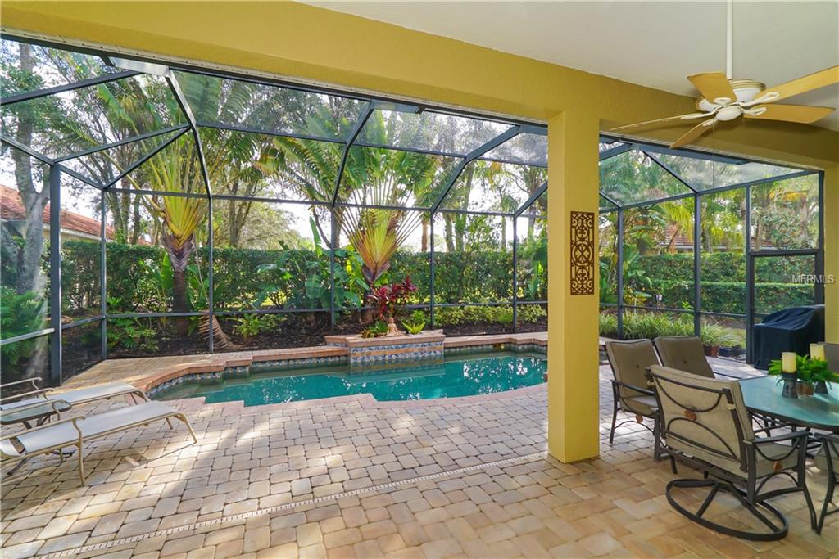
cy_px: 280
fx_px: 373
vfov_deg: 73.8
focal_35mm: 16
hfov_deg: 96.7
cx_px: 420
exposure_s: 1/60
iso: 400
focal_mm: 16
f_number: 10
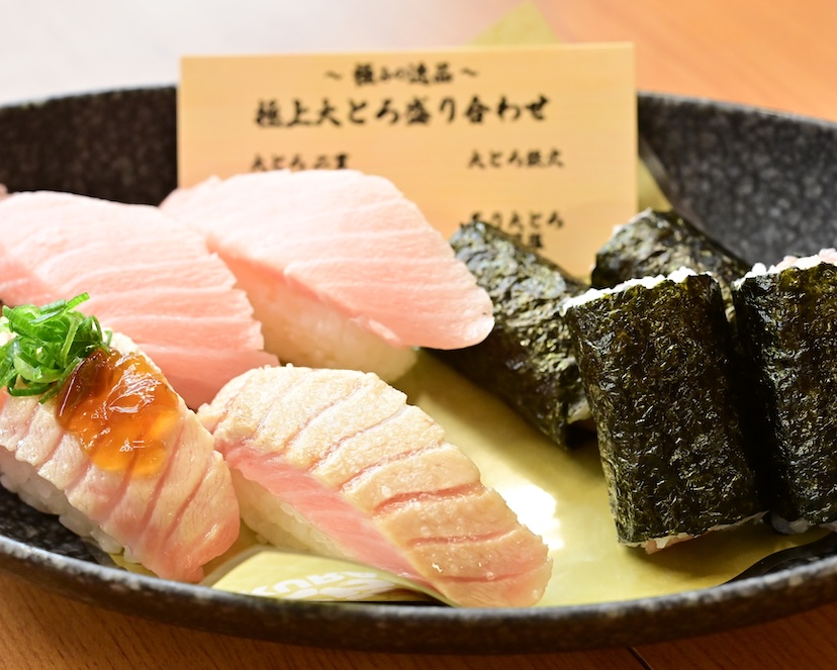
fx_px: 1685
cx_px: 417
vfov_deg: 22.5
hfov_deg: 27.9
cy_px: 335
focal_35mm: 68
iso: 6400
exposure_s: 1/250
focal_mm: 60
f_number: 7.1
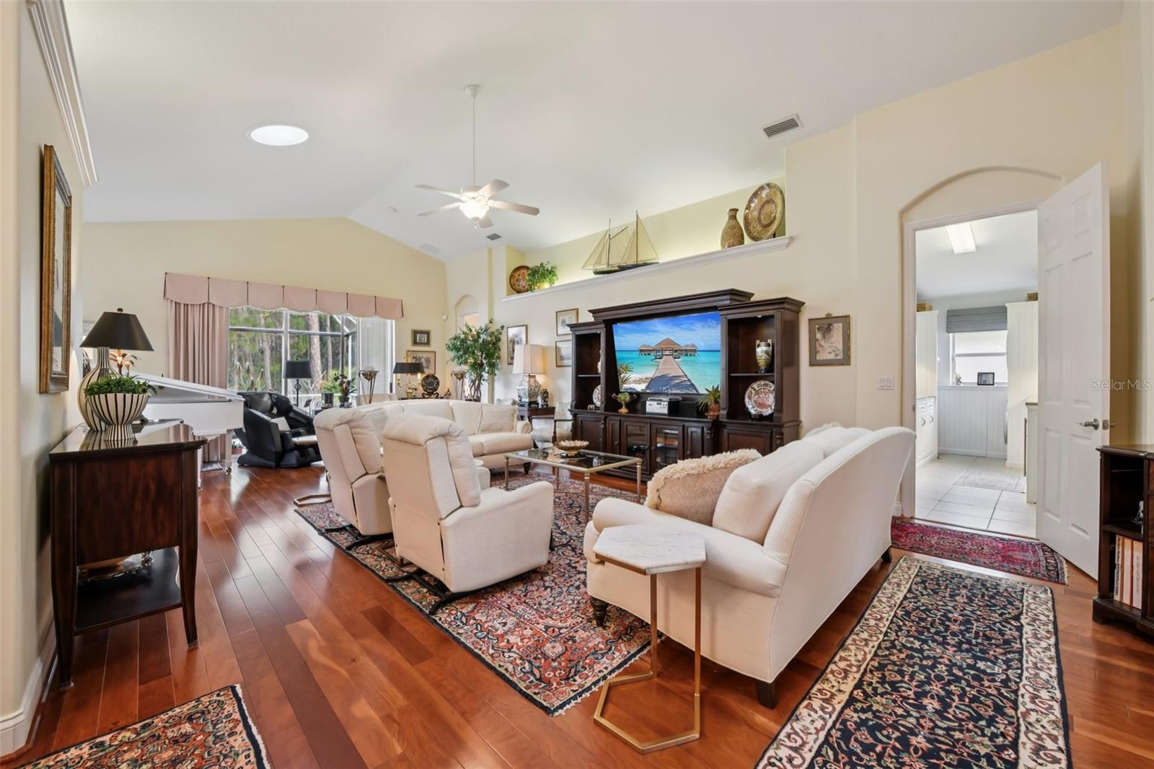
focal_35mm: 14
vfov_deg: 81.2
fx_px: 449
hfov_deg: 104.3
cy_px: 384
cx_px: 577
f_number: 8
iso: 400
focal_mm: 14
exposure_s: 1/8
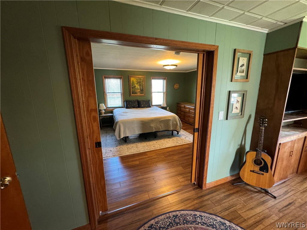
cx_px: 154
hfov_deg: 102.1
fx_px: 124
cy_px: 115
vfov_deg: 85.7
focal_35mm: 14
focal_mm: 2.22
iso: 640
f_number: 2.2
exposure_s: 1/60
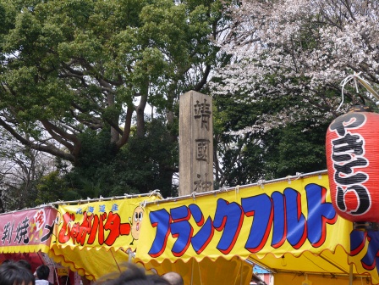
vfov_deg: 29.1
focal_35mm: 50
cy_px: 142
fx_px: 547
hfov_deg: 38.2
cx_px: 190
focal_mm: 25
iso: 160
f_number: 7.1
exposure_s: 1/200
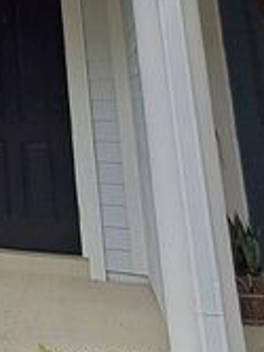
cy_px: -50
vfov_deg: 27.3
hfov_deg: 18.5
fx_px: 652
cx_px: -194
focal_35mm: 64
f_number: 2.2
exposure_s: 1/1195
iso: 40
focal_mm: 1.64
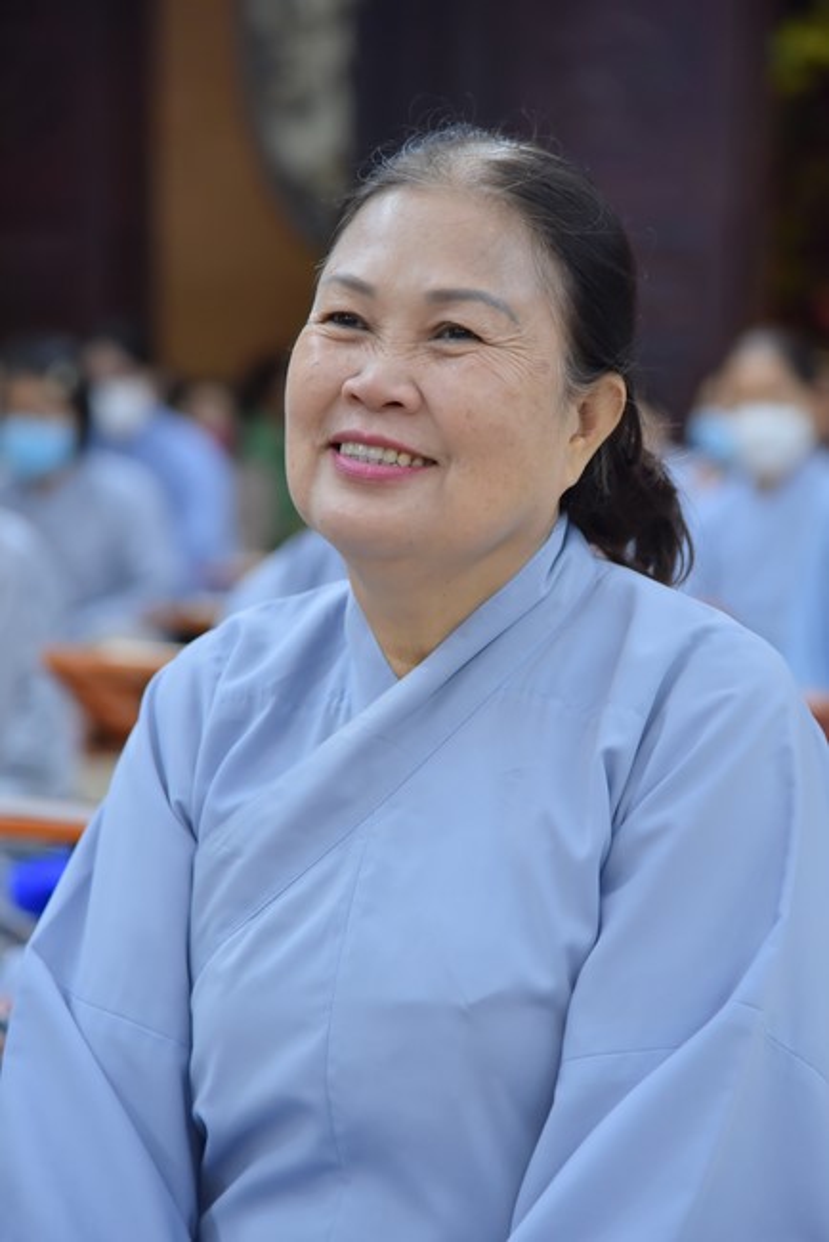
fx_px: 4140
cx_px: 414
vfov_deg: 17.1
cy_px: 621
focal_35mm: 120
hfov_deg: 11.4
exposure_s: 1/80
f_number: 4.5
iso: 1600
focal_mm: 120
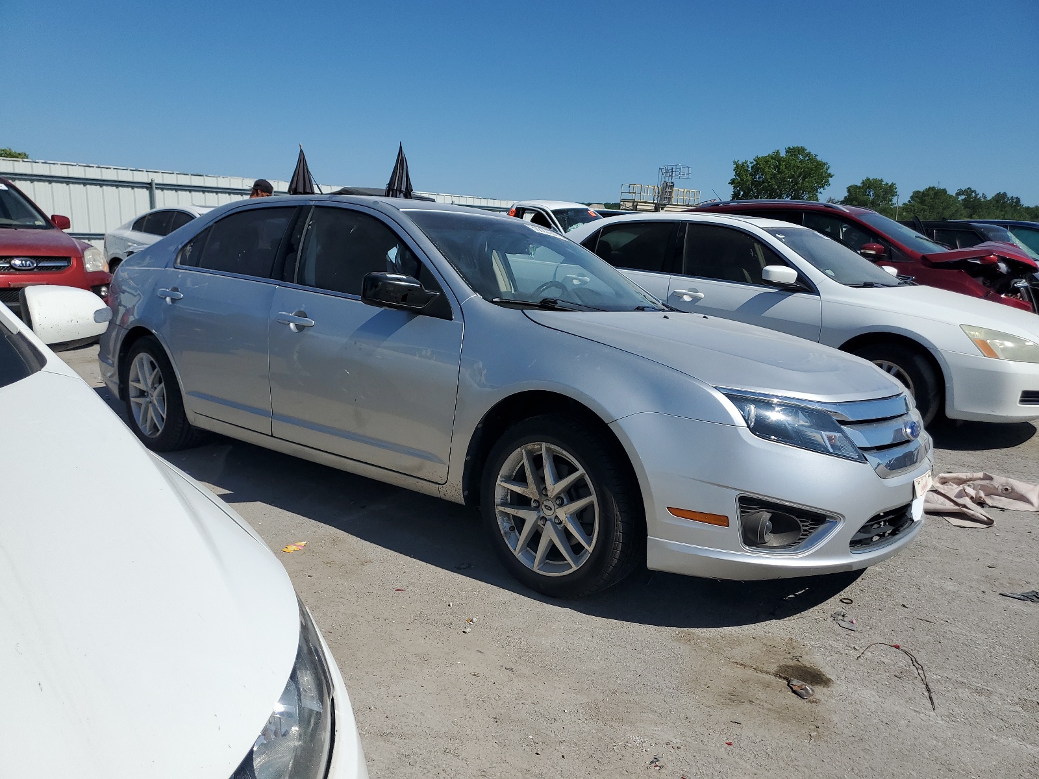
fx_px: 780
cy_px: 390
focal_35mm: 26
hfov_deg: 67.3
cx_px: 520
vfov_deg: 53.1
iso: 50
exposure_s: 1/10000
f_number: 1.5
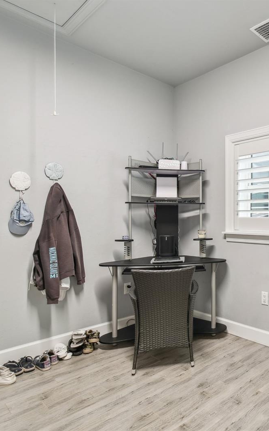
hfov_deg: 46.9
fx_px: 270
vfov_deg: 77.1
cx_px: 250
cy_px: 215
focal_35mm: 23
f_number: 7.1
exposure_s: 1/3.33
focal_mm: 10
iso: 100
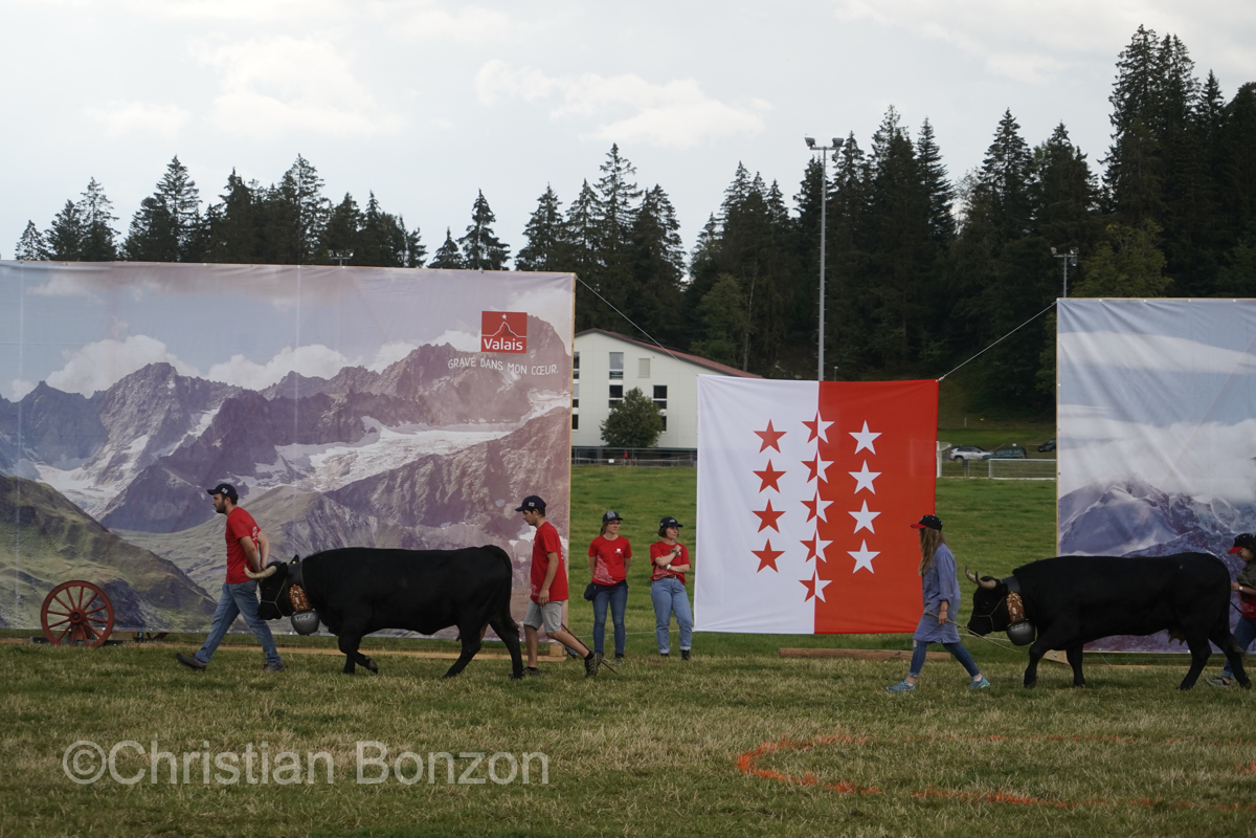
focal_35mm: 94
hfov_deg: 21.7
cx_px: 628
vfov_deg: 14.6
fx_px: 3279
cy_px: 419
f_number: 6.3
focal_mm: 94
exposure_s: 1/1000
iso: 800
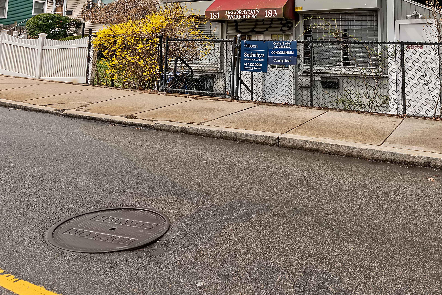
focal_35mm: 33
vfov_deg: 36.2
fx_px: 405
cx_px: 280
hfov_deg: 56.4
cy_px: 4
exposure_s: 1/40
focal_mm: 16
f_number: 8
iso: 125
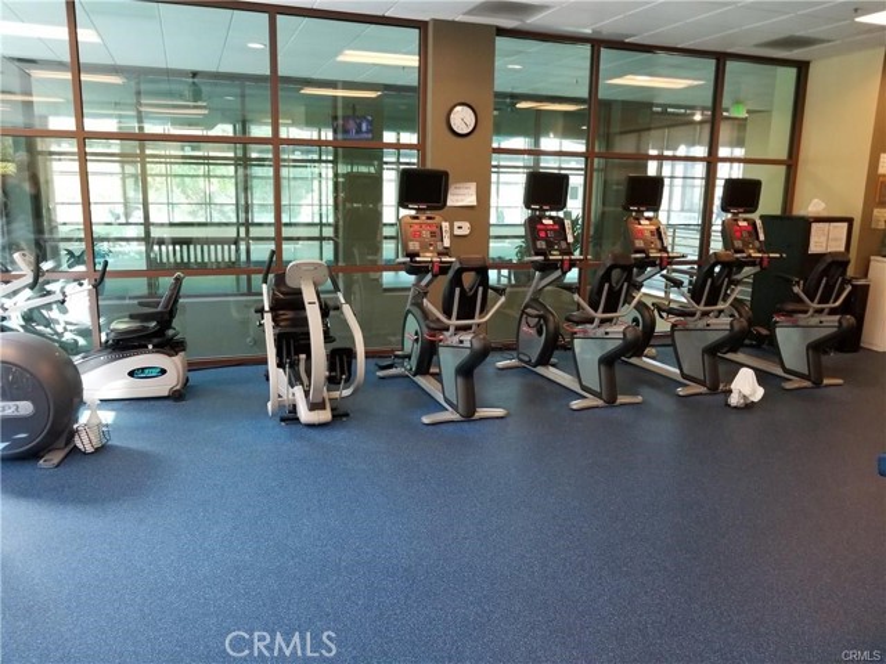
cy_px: 332
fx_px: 665
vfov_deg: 53.1
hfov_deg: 67.3
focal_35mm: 26
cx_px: 443
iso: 200
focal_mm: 4.25
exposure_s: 1/40
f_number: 1.7
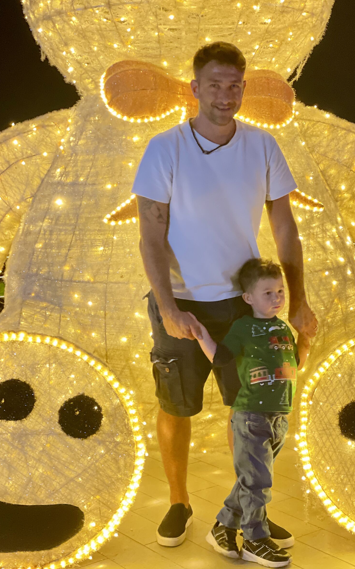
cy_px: 282
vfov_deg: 36.3
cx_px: 210
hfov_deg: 23.1
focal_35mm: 56
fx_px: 867
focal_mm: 6
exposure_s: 1/33
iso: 400
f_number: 2
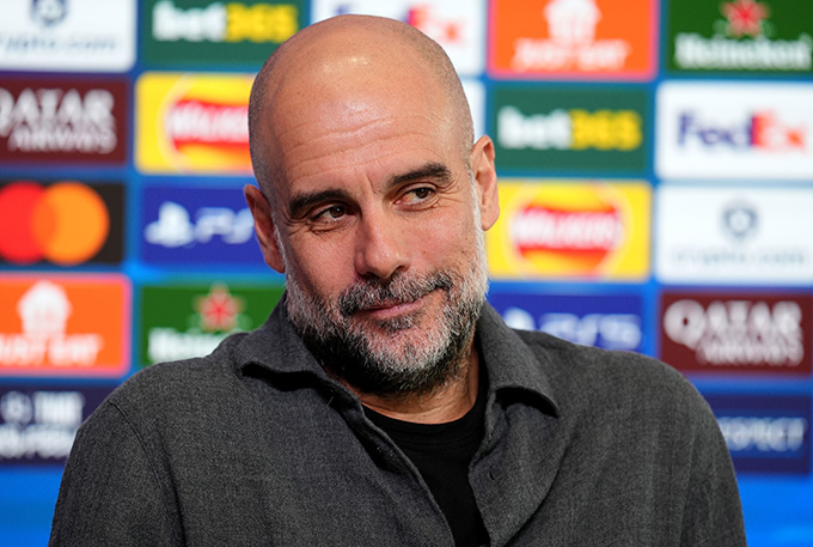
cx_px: 406
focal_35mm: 400
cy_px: 274
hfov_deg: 5.1
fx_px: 9055
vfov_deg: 3.5
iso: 1600
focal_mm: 400
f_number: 3.2
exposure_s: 1/400
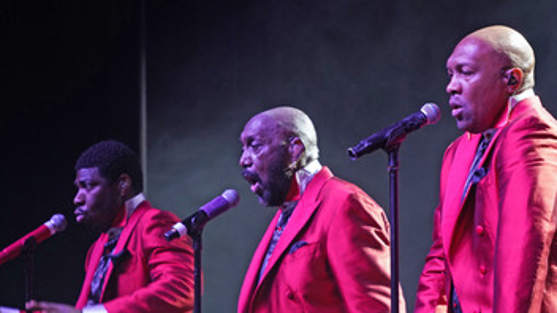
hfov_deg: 10.7
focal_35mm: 201
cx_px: 305
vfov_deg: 6.0
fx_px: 2969
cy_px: 213
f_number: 5.6
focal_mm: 150
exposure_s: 1/160
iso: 1600
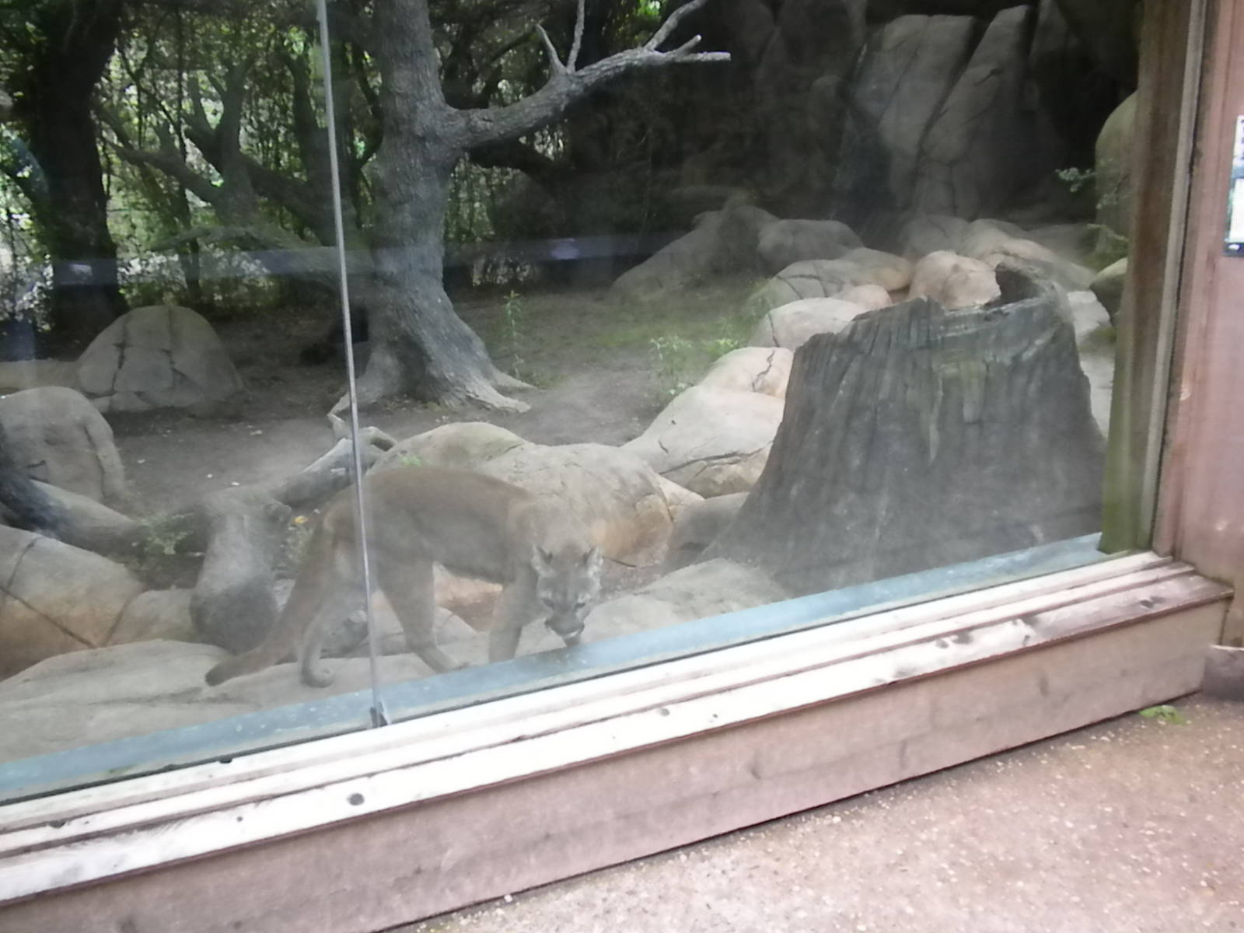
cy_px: 466
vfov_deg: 38.7
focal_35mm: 37
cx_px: 622
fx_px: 1330
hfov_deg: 50.1
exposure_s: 1/124
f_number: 3.5
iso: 640
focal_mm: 6.6
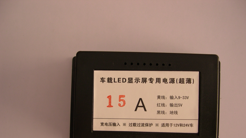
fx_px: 274
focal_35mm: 42
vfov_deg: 28.2
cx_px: 122
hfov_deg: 48.4
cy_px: 93
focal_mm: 8
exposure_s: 1/23.6
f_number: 2.8
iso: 100
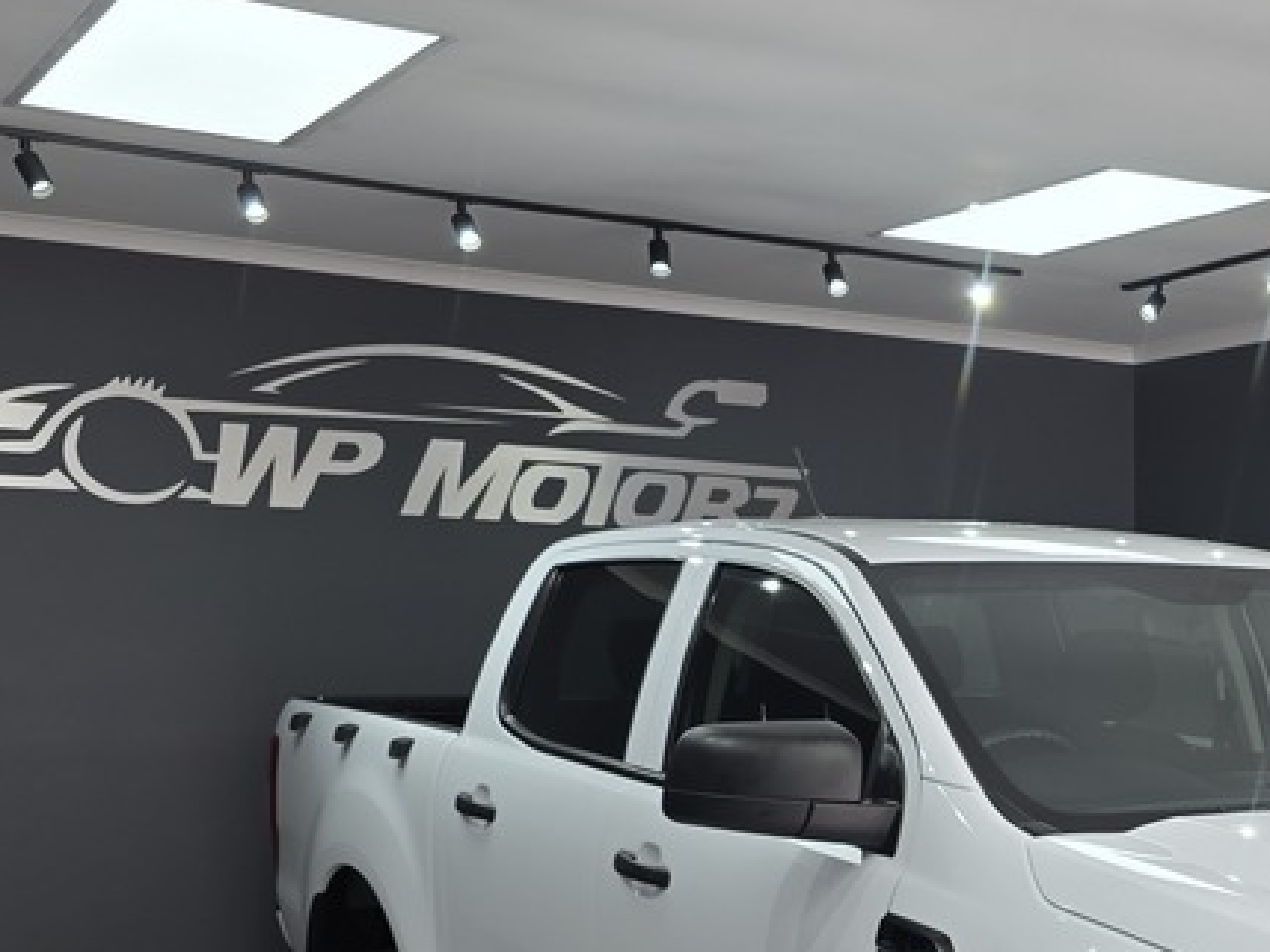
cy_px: 937
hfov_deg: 32.9
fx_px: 2018
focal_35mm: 55
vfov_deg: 25.3
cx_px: 1172
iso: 20
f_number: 1.7
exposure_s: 1/100
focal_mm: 6.3
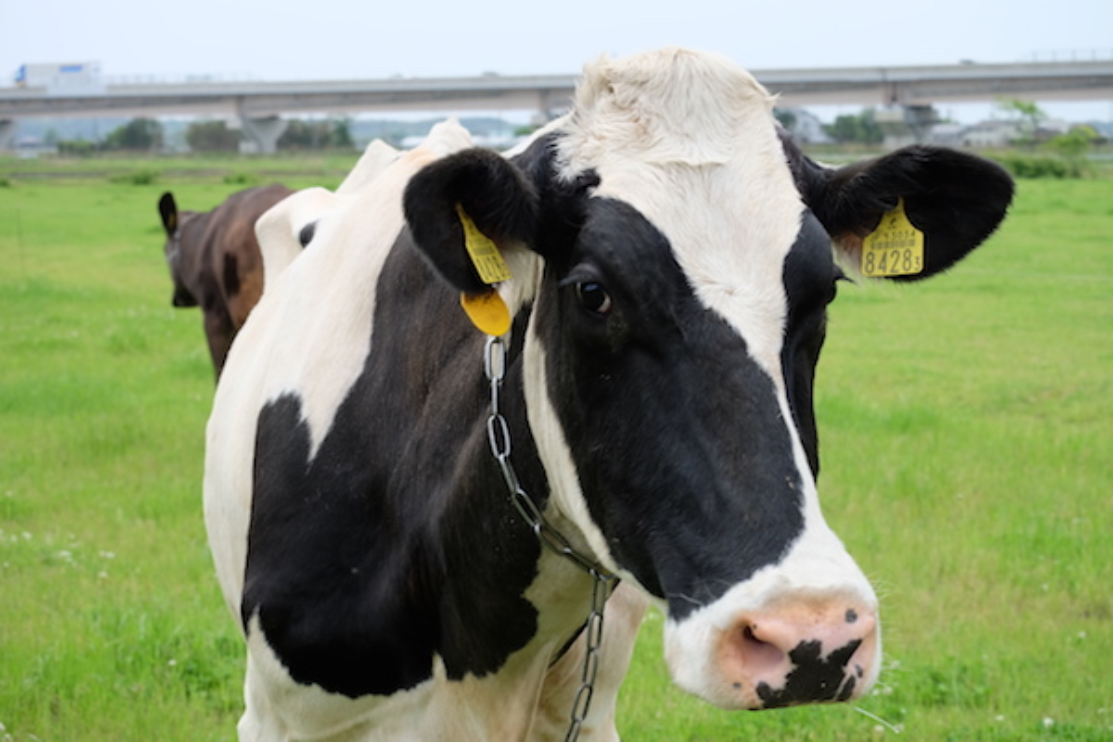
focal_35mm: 75
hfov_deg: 27.0
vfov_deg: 18.2
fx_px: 2319
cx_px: 556
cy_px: 371
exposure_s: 1/420
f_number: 7.1
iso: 400
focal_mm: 50
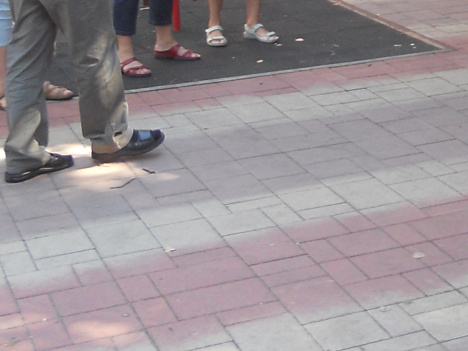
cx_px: 508
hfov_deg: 18.6
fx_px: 1379
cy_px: -167
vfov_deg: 13.7
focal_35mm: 102
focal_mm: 4.9
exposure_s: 1/60
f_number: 3.2
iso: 80
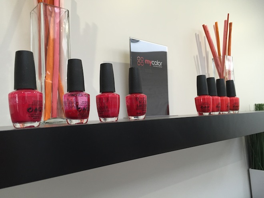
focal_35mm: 29
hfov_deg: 61.7
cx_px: 132
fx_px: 221
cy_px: 99
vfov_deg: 48.2
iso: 160
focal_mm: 4.15
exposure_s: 1/33
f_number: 2.2
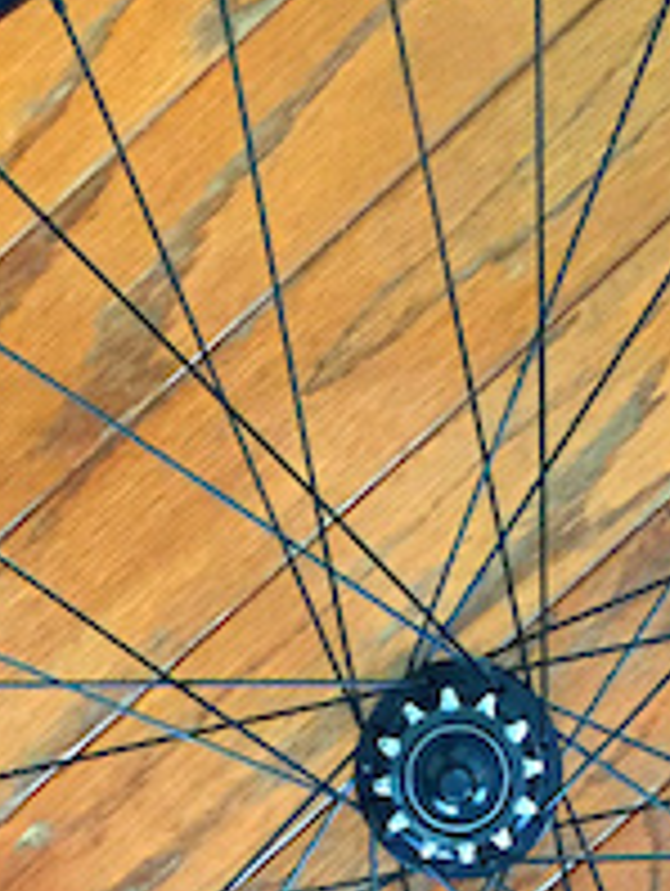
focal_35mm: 117
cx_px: 486
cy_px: 1552
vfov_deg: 14.9
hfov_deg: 12.7
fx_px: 3013
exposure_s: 1/30
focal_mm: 4.15
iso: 160
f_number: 2.2
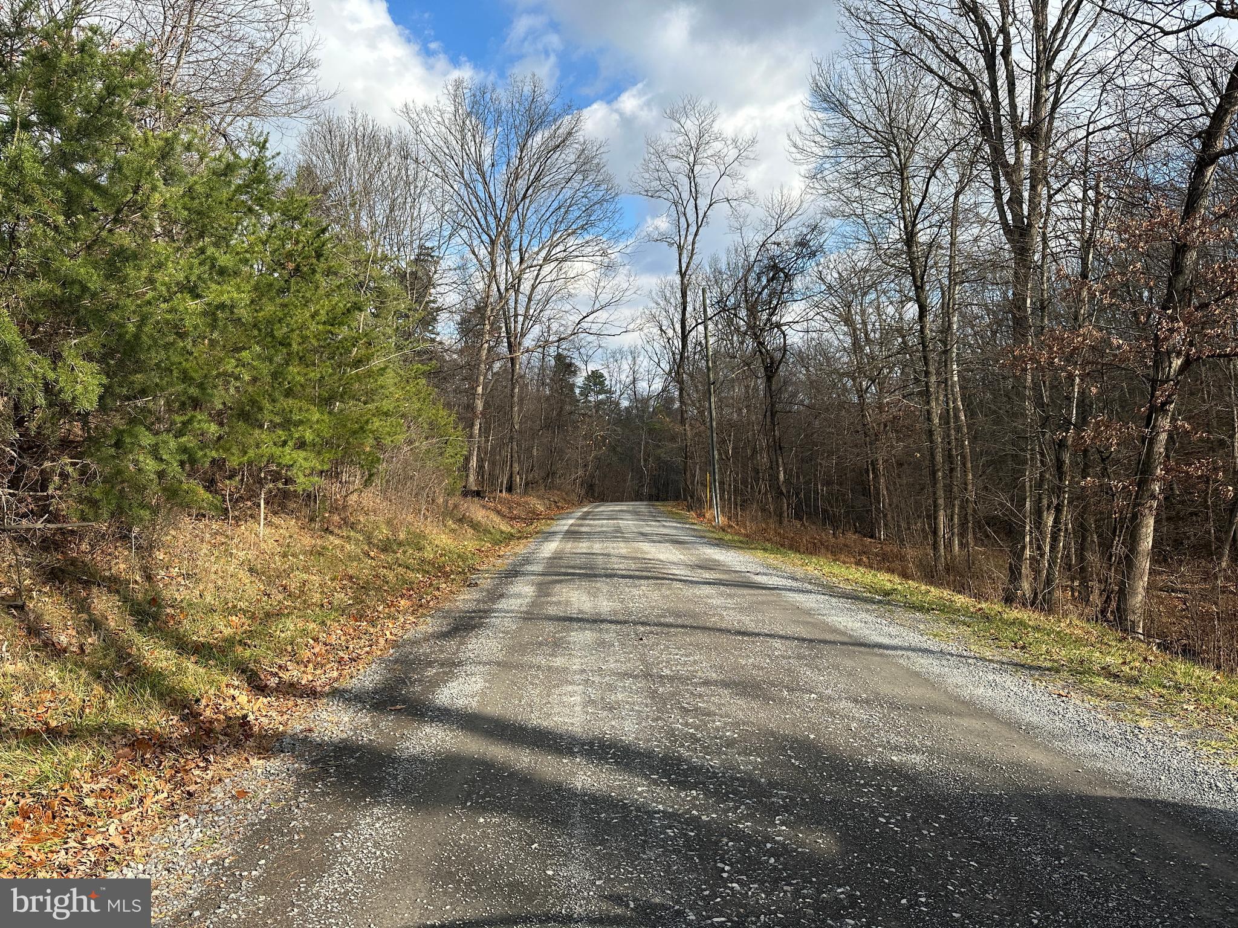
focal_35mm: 24
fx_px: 858
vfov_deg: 56.8
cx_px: 619
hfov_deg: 71.6
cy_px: 464
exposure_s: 1/2299
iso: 80
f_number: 1.78
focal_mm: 6.86
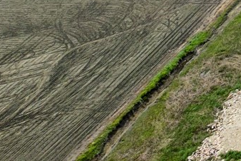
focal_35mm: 151
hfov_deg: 10.8
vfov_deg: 8.5
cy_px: -189
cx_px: 637
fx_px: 1012
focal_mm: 12.29
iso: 100
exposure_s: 1/640
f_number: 2.8
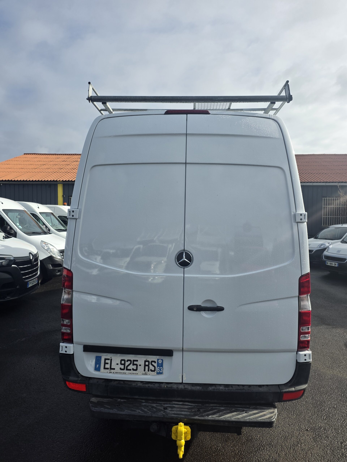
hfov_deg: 58.9
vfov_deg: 73.9
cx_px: 174
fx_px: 307
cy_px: 231
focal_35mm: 23
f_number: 1.7
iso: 80
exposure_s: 1/5608
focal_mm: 6.25
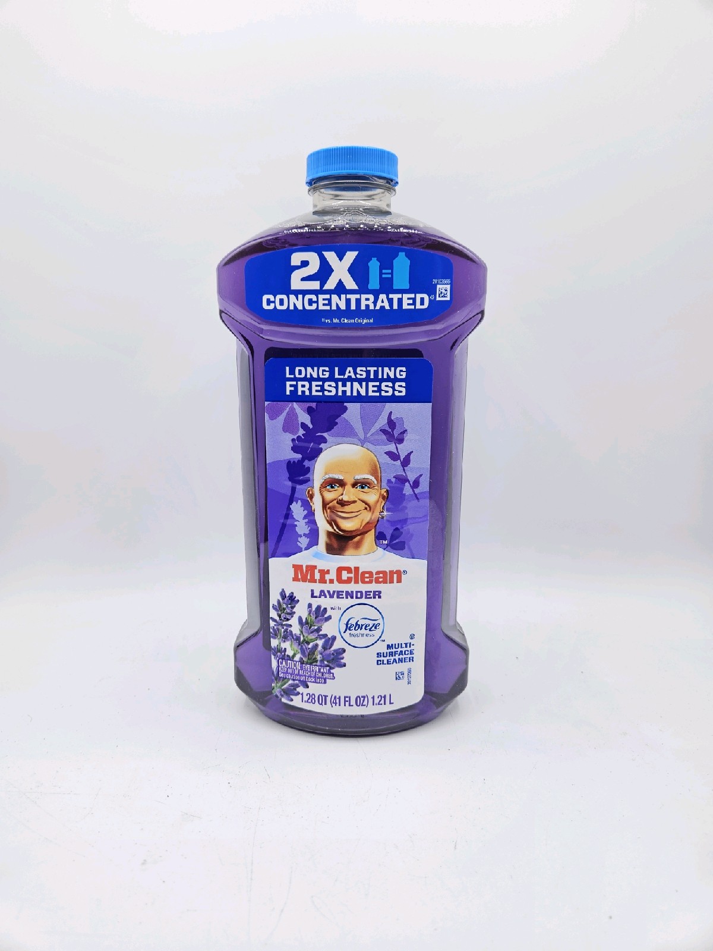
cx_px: 356
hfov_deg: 58.9
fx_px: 632
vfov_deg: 73.9
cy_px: 476
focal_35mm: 23
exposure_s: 1/294
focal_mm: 5.4
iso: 25
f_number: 1.8
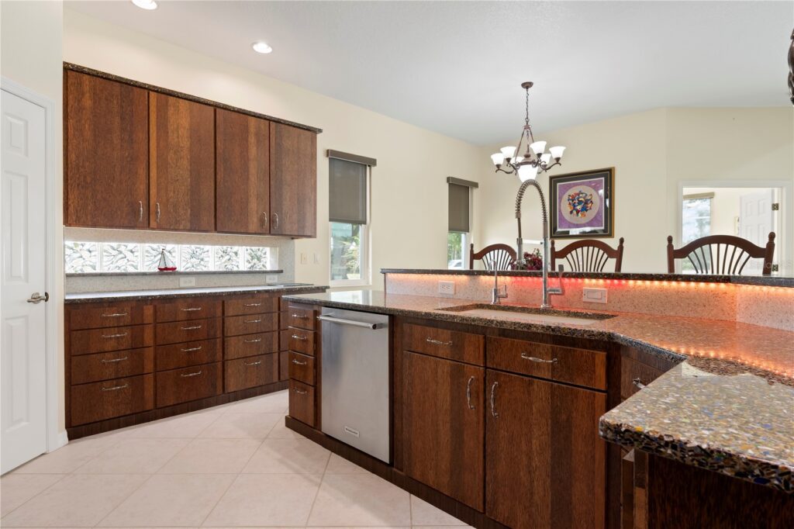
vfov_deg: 64.5
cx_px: 397
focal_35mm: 19
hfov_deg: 86.9
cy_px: 264
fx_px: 419
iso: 400
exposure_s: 1/3
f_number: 8
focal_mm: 19
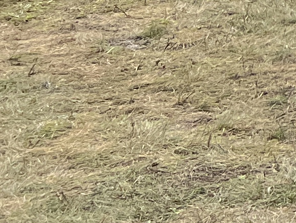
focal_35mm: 180
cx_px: 965
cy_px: -405
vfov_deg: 7.4
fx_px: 1540
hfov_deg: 8.6
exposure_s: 1/7463
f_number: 1.5
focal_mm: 5.7
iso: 50
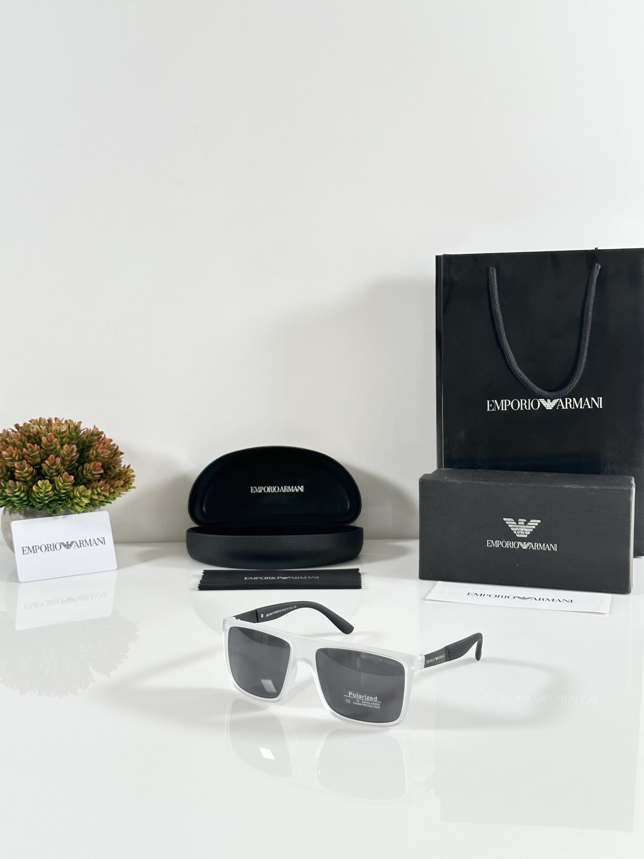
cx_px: 322
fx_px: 1191
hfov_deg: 30.3
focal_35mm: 48
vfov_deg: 39.7
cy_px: 430
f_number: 1.78
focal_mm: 6.86
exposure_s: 1/100
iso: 80
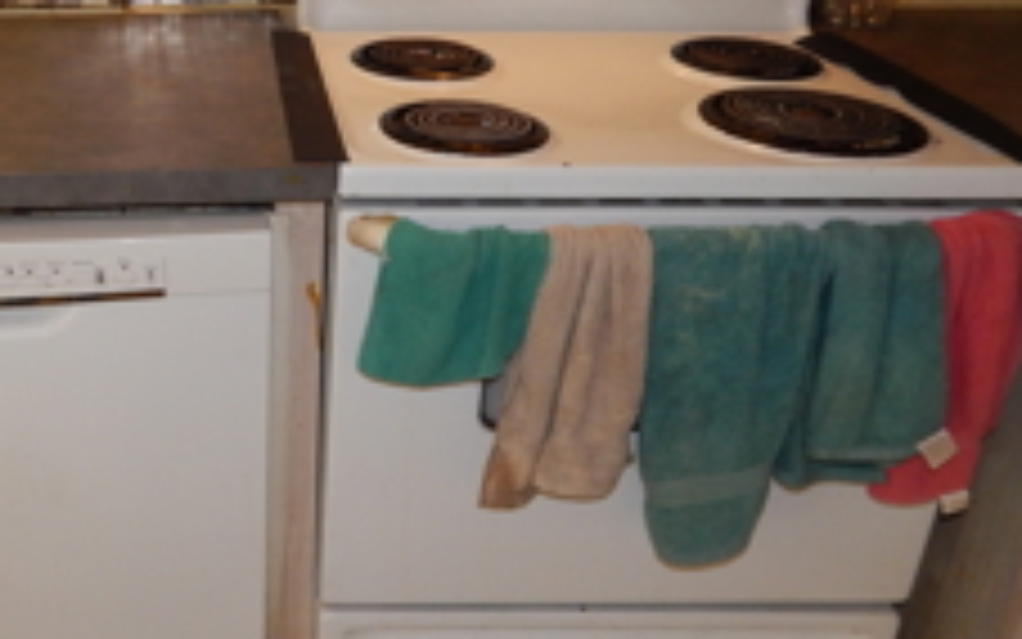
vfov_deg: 29.8
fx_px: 1198
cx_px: 221
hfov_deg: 44.2
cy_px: 274
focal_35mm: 43
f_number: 3
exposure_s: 1/30
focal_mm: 4
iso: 200
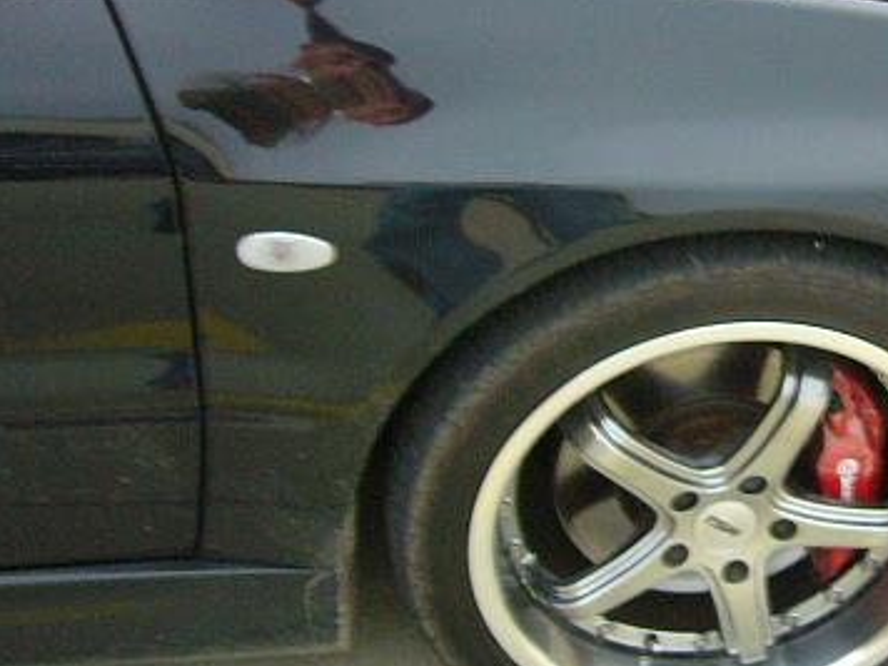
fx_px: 1616
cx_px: 713
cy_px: 267
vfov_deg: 23.2
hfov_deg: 30.0
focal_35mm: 63
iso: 200
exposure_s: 1/8
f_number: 2.8
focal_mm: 5.8
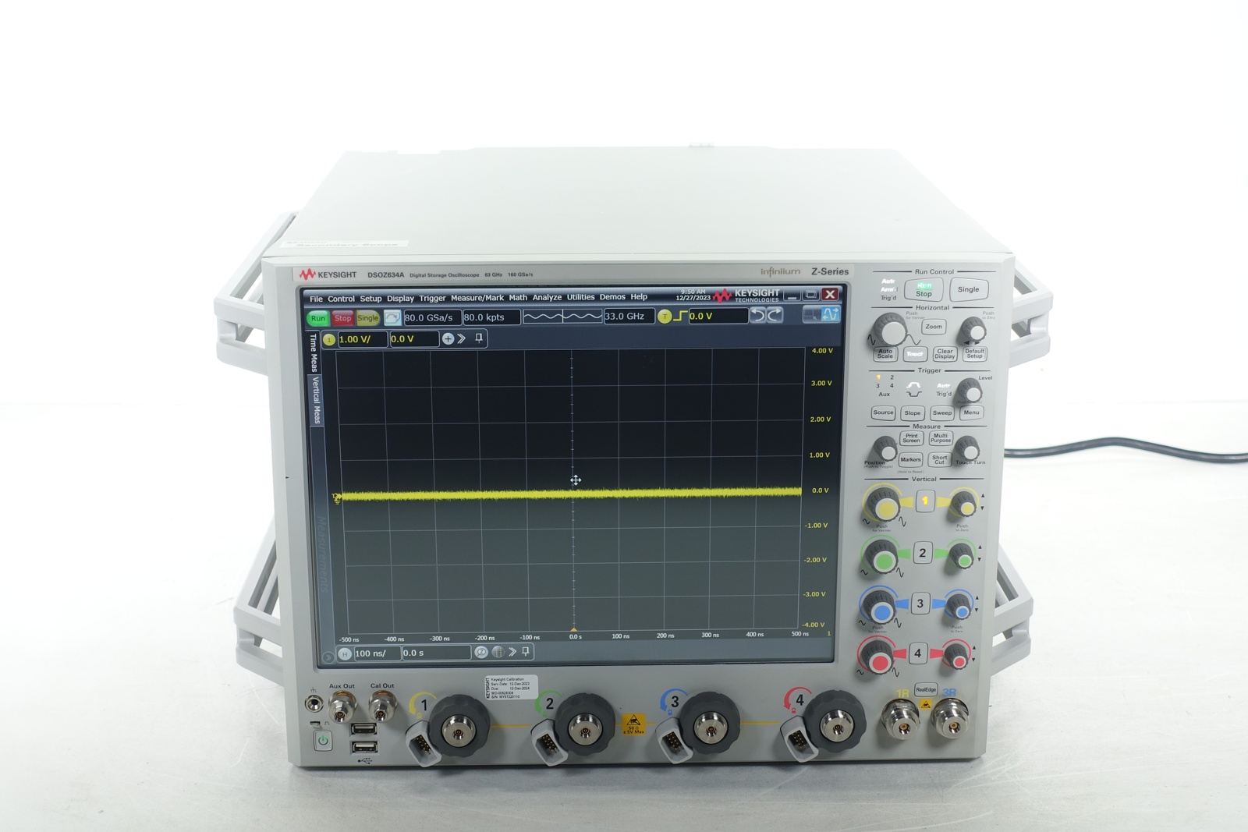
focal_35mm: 57
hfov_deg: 35.1
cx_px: 624
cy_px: 416
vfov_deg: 23.8
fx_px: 1976
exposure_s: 1/80
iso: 125
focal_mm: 20.81
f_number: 3.5
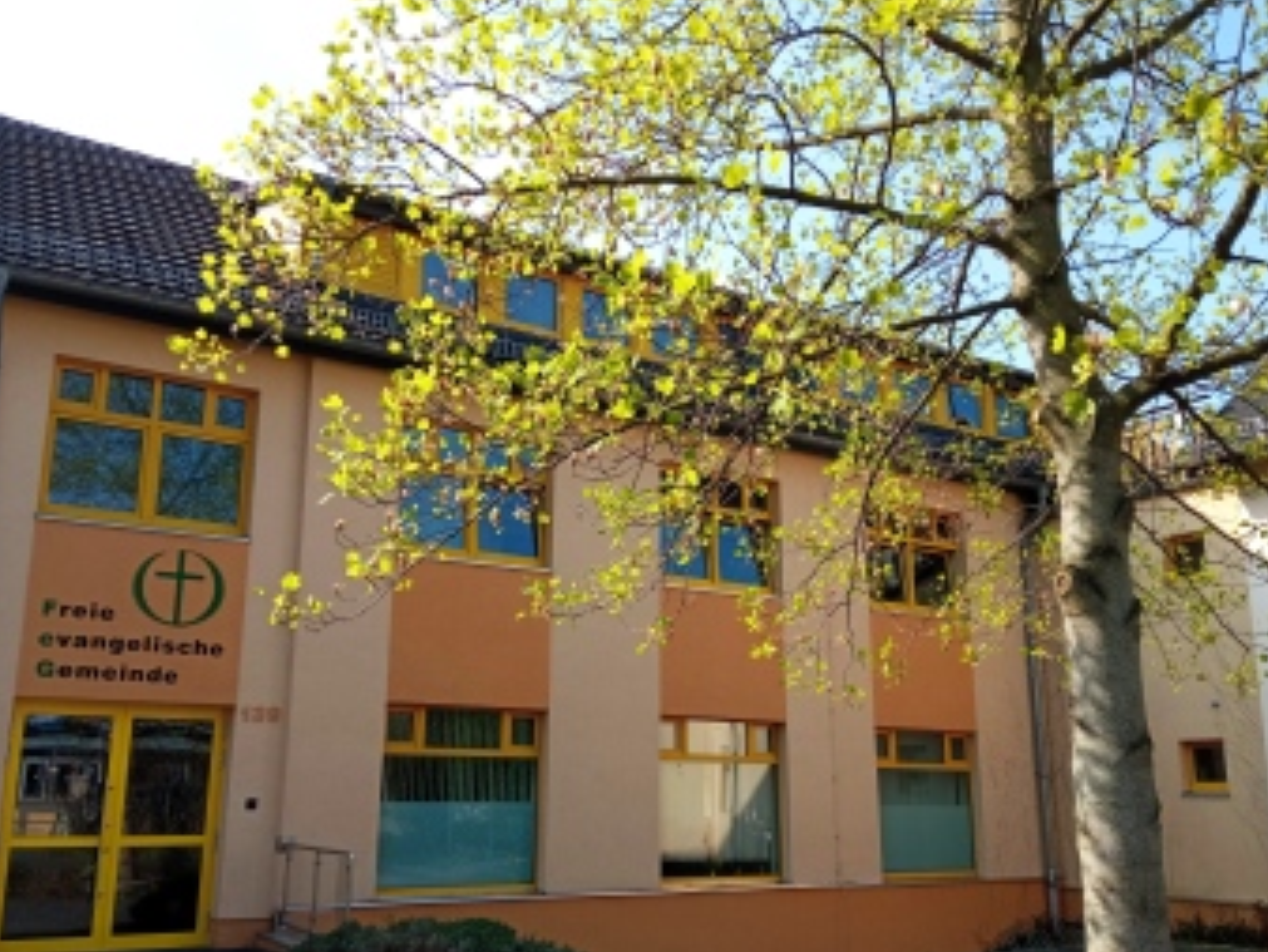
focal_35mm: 31
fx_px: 1136
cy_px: 538
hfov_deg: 58.3
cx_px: 604
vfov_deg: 45.4
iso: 111
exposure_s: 1/698
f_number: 2.2
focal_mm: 3.79
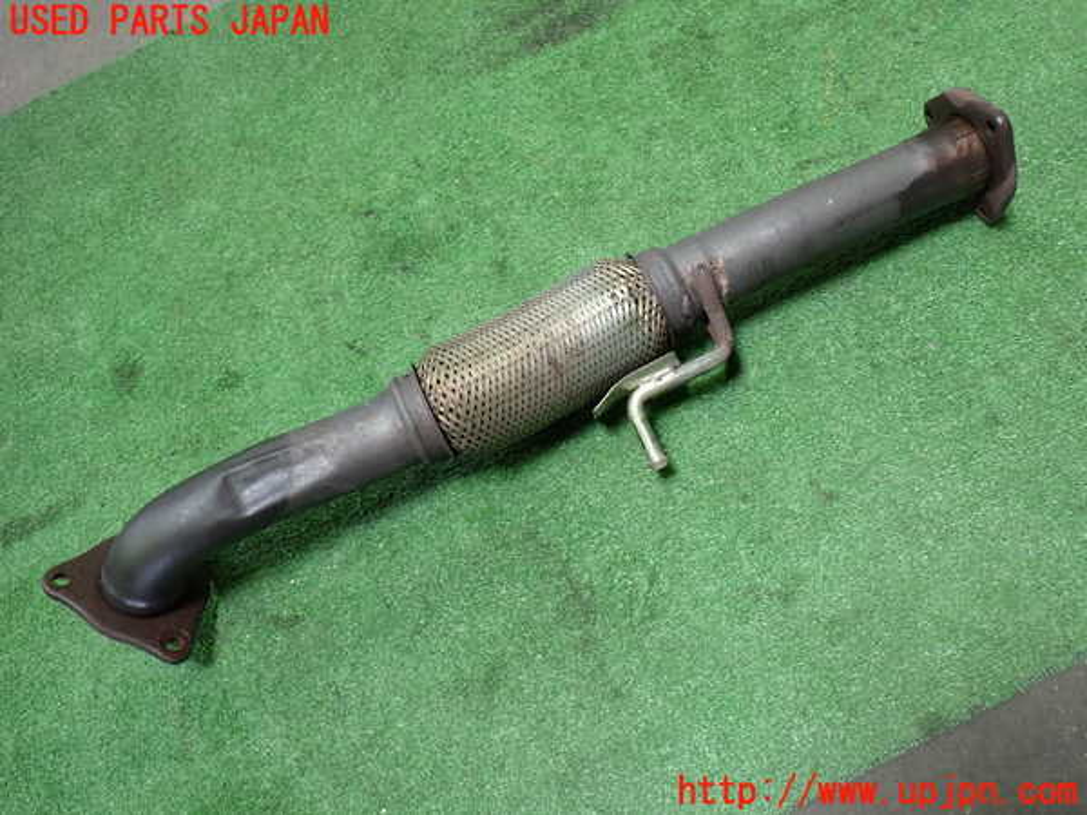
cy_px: 408
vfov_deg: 46.8
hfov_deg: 60.0
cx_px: 544
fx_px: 942
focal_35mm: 30
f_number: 2.3
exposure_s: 1/40
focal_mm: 5.4
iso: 200
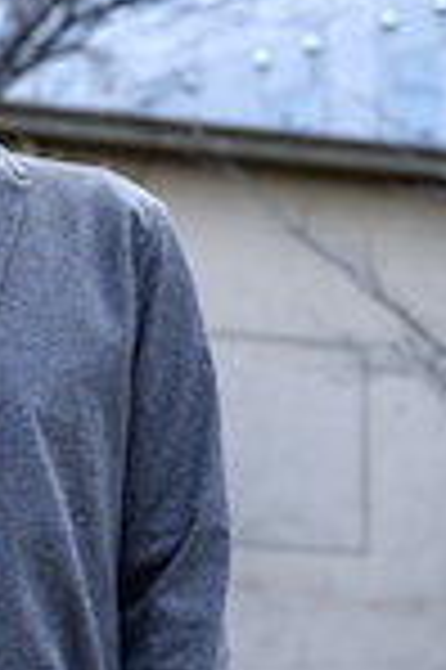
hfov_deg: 5.4
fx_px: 4694
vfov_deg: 8.1
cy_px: 877
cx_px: -61
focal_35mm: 252
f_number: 4.5
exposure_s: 1/250
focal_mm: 53
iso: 400
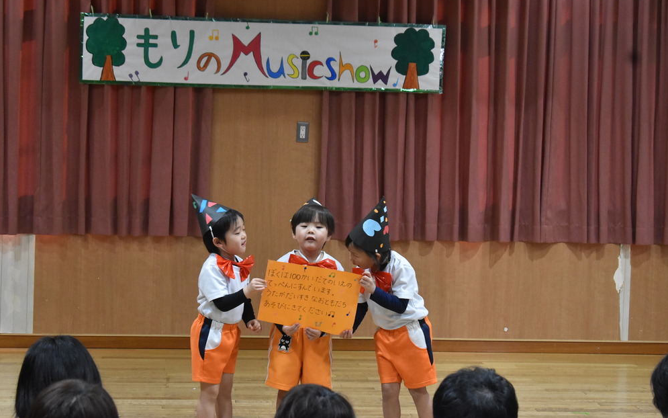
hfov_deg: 24.5
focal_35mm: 85
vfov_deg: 15.5
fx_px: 1539
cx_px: 334
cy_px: 199
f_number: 6.3
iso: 4000
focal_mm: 55
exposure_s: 1/160
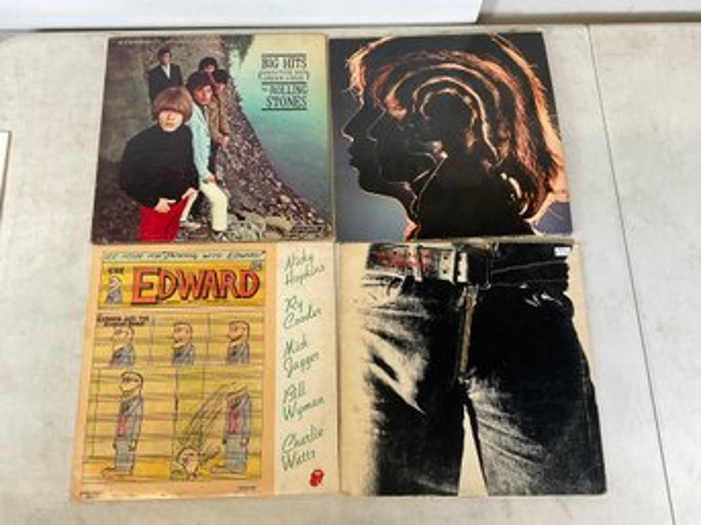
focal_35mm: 29
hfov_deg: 61.7
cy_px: 262
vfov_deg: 48.2
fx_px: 587
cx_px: 350
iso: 64
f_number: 1.8
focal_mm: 3
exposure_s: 1/101
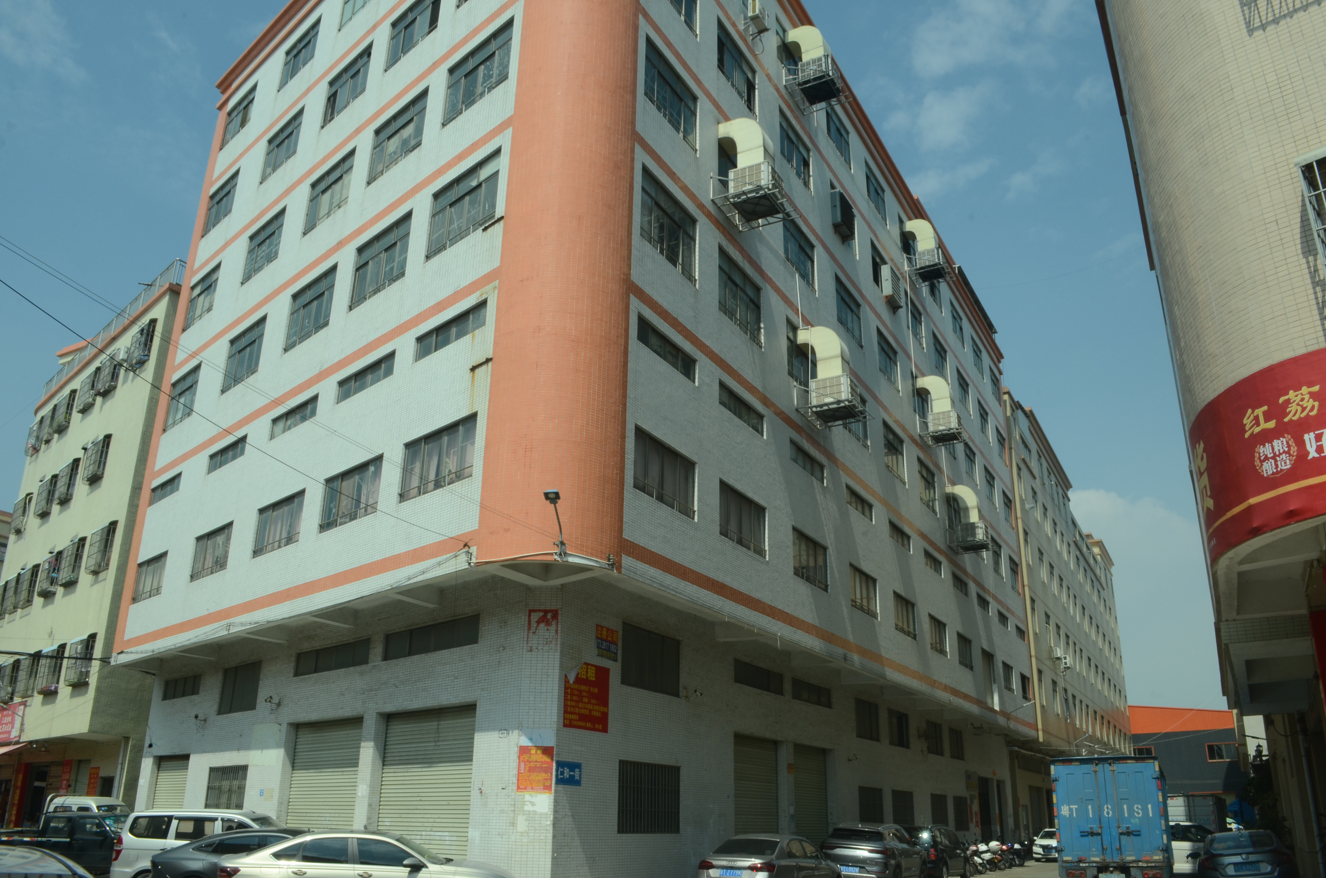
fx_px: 992
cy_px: 439
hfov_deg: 67.5
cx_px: 663
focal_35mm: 27
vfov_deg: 47.7
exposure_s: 1/160
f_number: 20
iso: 320
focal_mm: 18
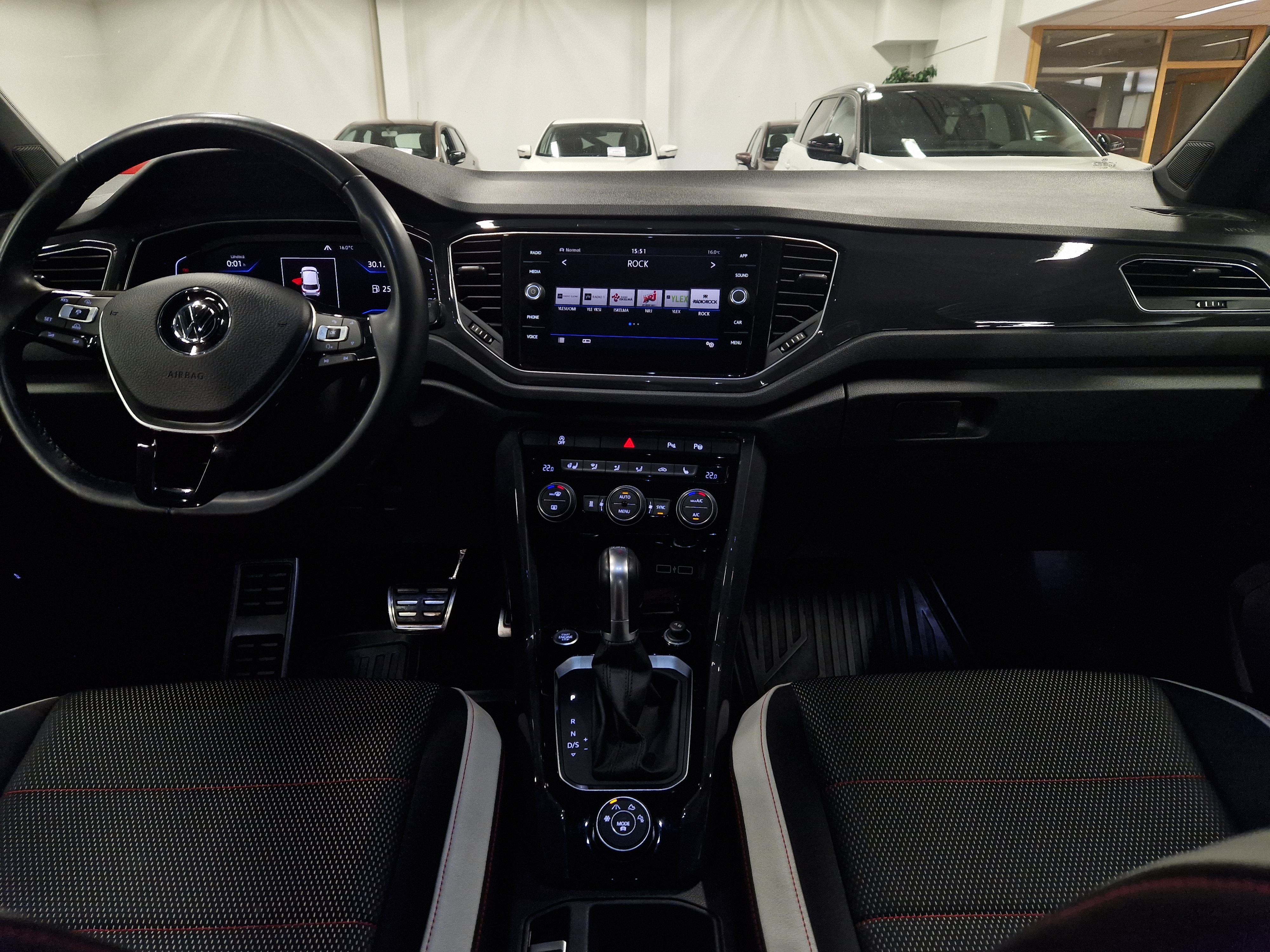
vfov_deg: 58.9
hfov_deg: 73.9
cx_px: 635
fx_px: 844
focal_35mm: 23
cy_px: 476
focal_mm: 5.4
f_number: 1.8
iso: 320
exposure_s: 1/100
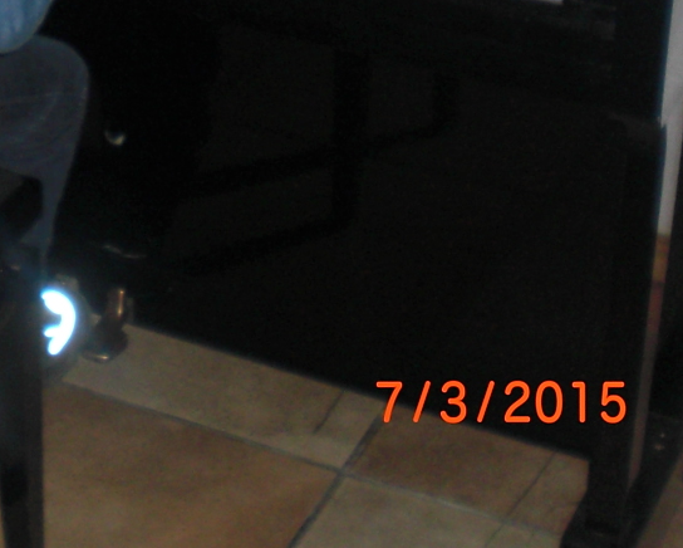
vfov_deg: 13.6
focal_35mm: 109
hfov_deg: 17.1
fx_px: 2205
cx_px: -30
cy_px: -196
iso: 100
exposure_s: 1/60
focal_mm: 6.3
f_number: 3.1
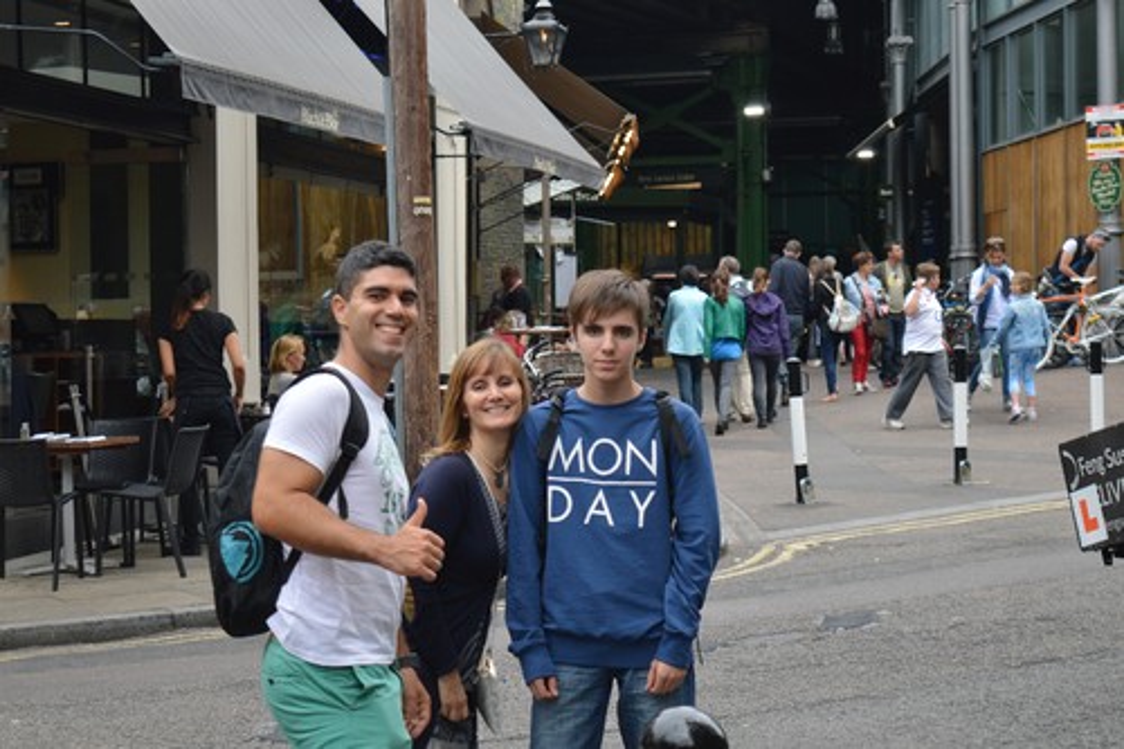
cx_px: 562
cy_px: 374
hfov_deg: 26.0
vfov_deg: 17.5
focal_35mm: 78
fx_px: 2434
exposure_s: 1/125
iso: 100
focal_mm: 52
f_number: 5.6
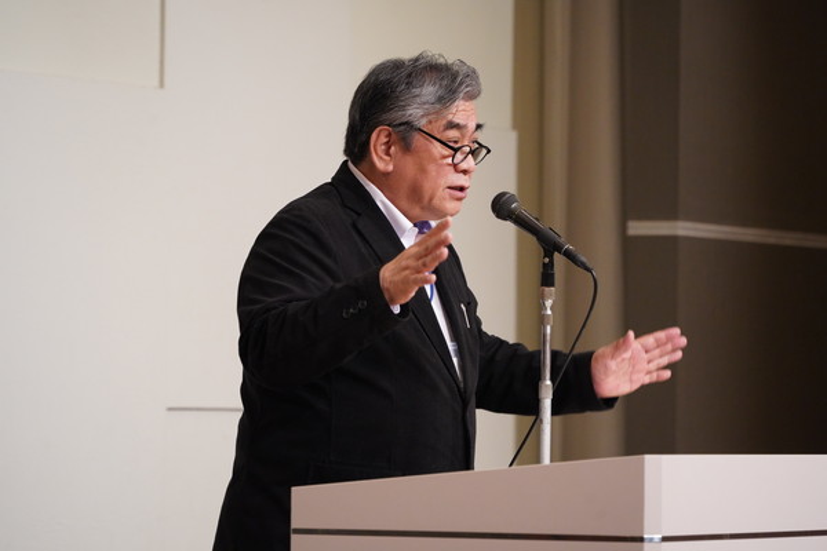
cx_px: 414
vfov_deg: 6.9
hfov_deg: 10.3
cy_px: 276
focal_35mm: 200
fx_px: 4594
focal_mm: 200
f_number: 5.6
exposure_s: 1/250
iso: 5000
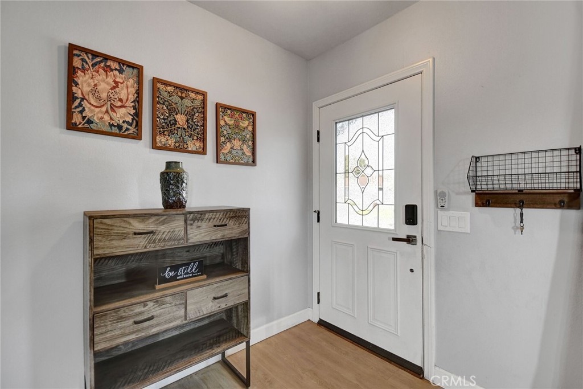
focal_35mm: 15
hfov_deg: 100.4
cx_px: 292
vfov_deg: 77.3
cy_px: 194
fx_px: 243
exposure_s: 1/160
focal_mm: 10
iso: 400
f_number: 6.3
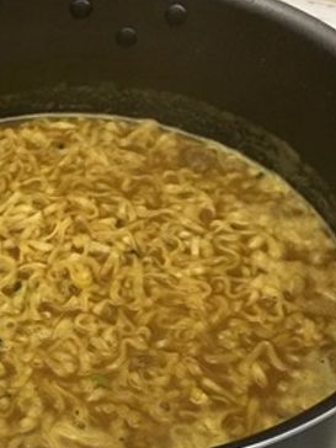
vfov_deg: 27.8
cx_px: -63
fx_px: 893
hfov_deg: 20.0
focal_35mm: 69
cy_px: 338
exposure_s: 1/20
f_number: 2.2
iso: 200
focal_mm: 4.15
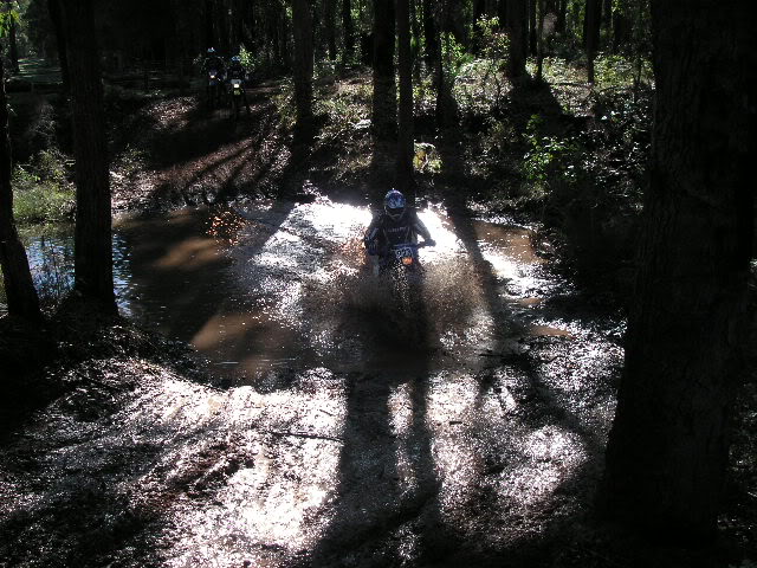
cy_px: 284
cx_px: 378
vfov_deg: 37.7
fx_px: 831
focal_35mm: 38
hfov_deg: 49.0
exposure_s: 1/180
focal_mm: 6.3
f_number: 3.3
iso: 50
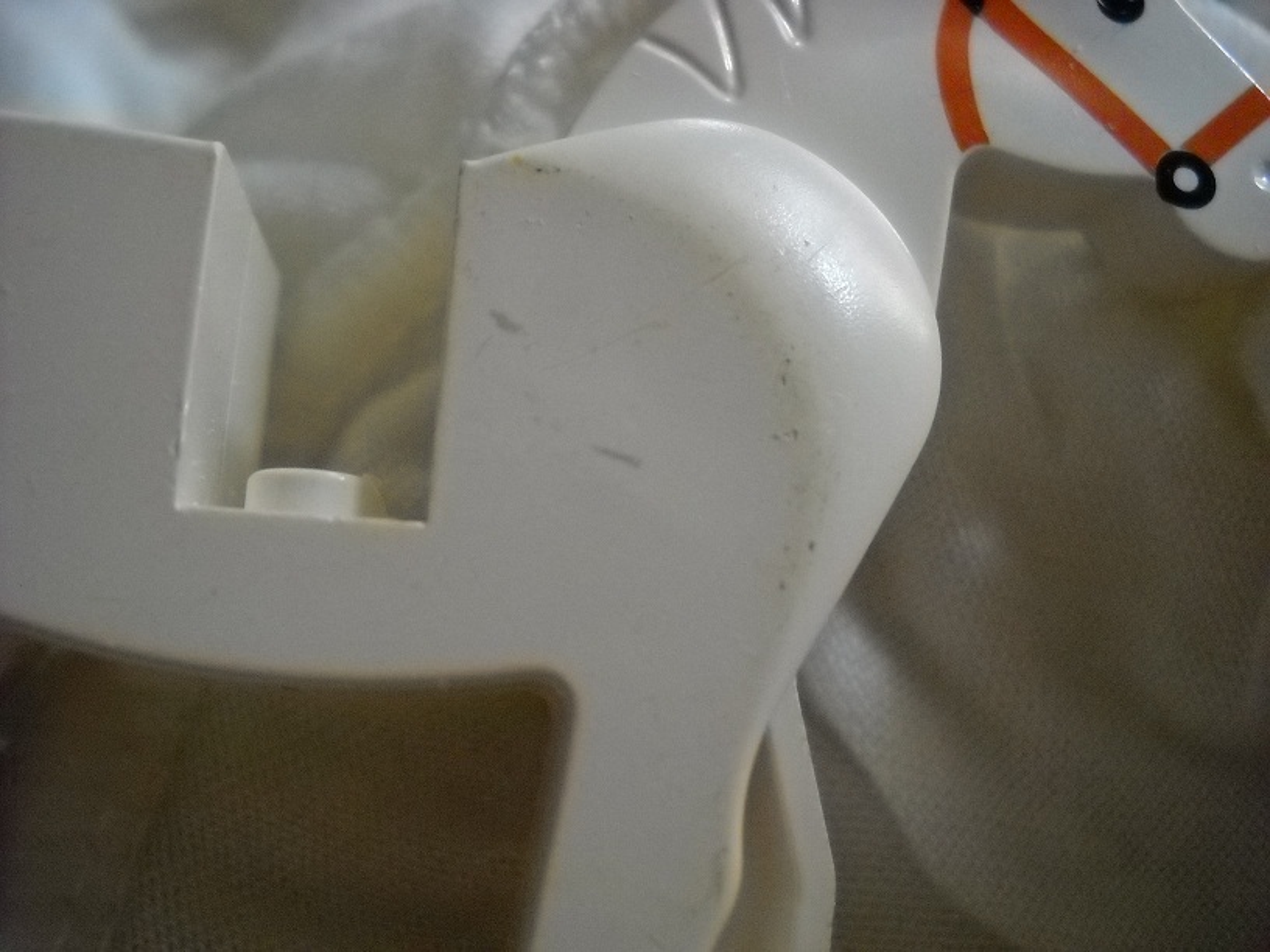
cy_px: 476
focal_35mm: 41
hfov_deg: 45.8
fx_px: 1504
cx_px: 635
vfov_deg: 35.1
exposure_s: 1/109
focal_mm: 6.72
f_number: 3.1
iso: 800
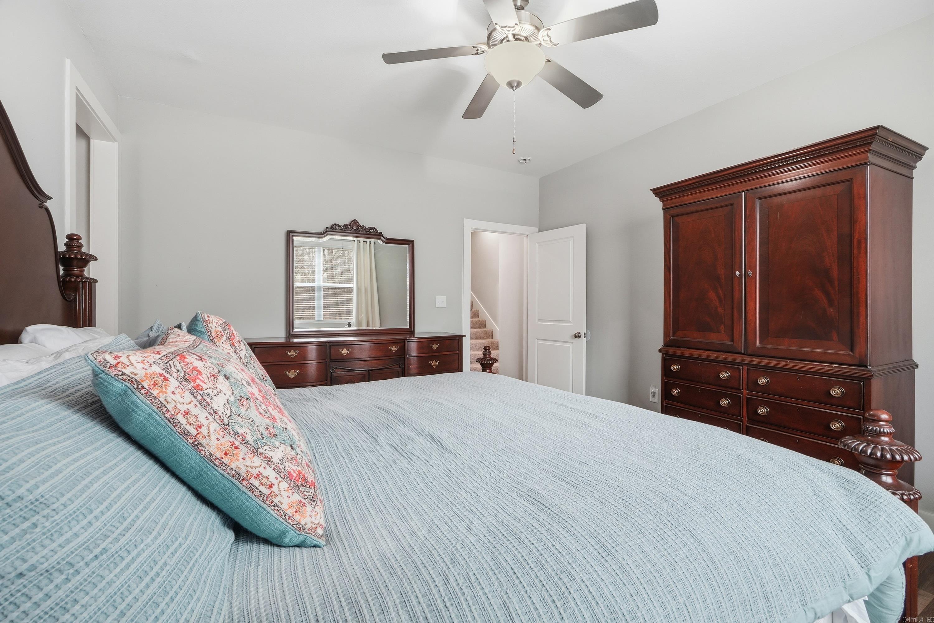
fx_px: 389
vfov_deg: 77.3
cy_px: 312
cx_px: 467
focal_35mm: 15
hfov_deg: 100.4
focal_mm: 10
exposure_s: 1/30
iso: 250
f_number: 9
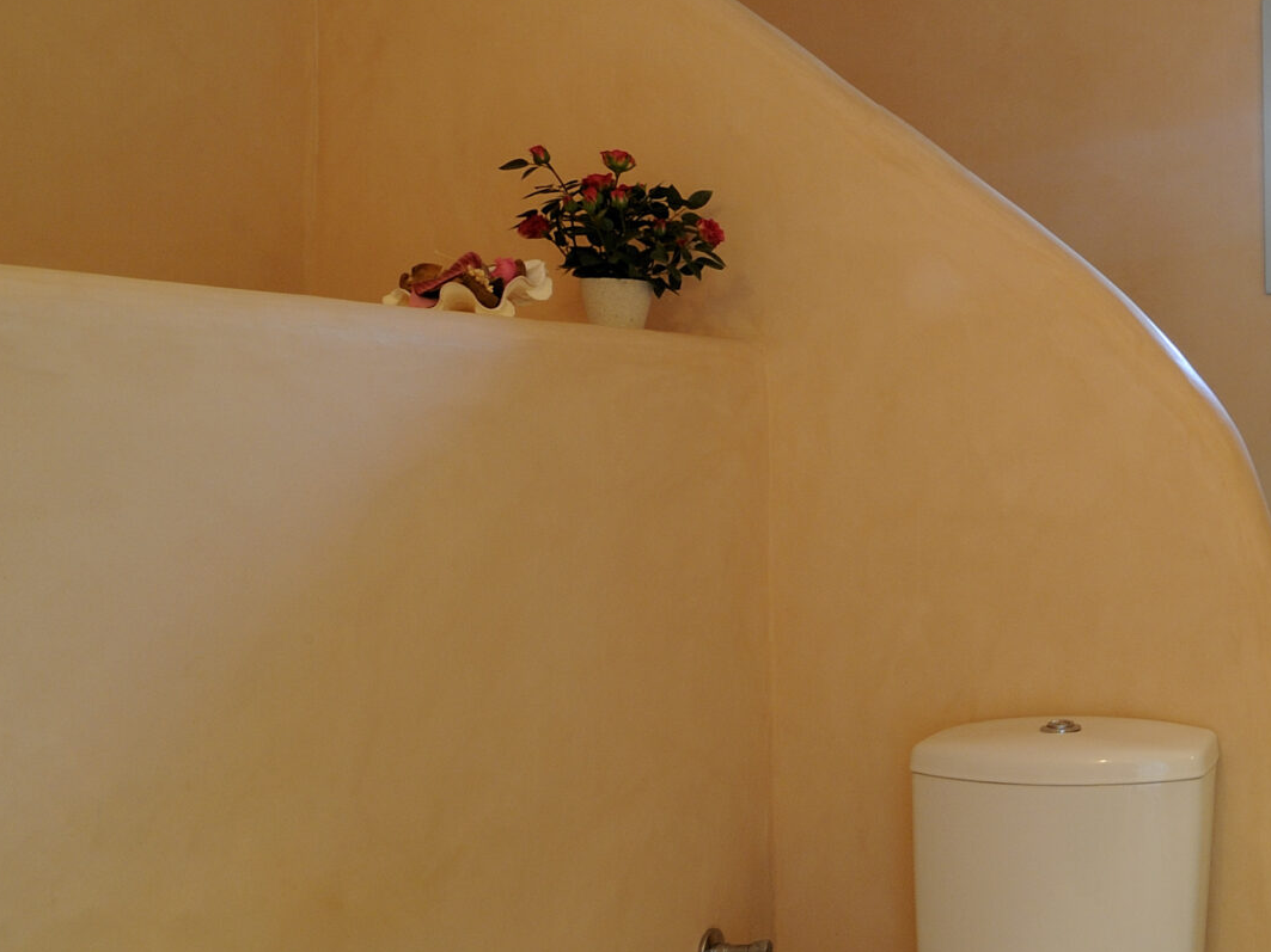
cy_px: 386
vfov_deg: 37.4
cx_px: 1524
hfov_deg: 37.2
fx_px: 1401
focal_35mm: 38
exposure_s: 4
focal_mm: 11
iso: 200
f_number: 13
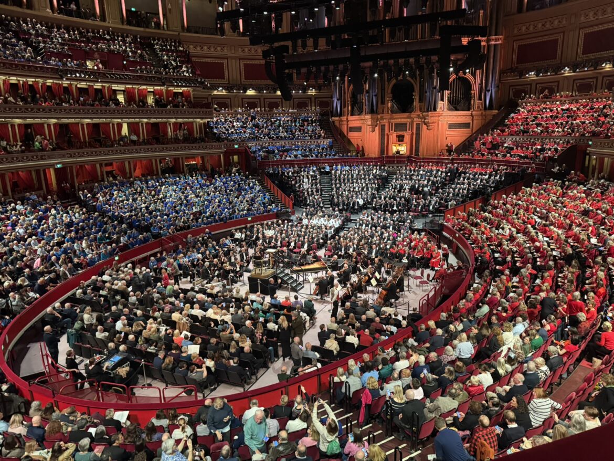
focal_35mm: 24
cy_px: 230
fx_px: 426
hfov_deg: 71.6
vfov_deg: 56.8
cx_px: 307
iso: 800
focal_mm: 6.76
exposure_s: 1/60
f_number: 1.78
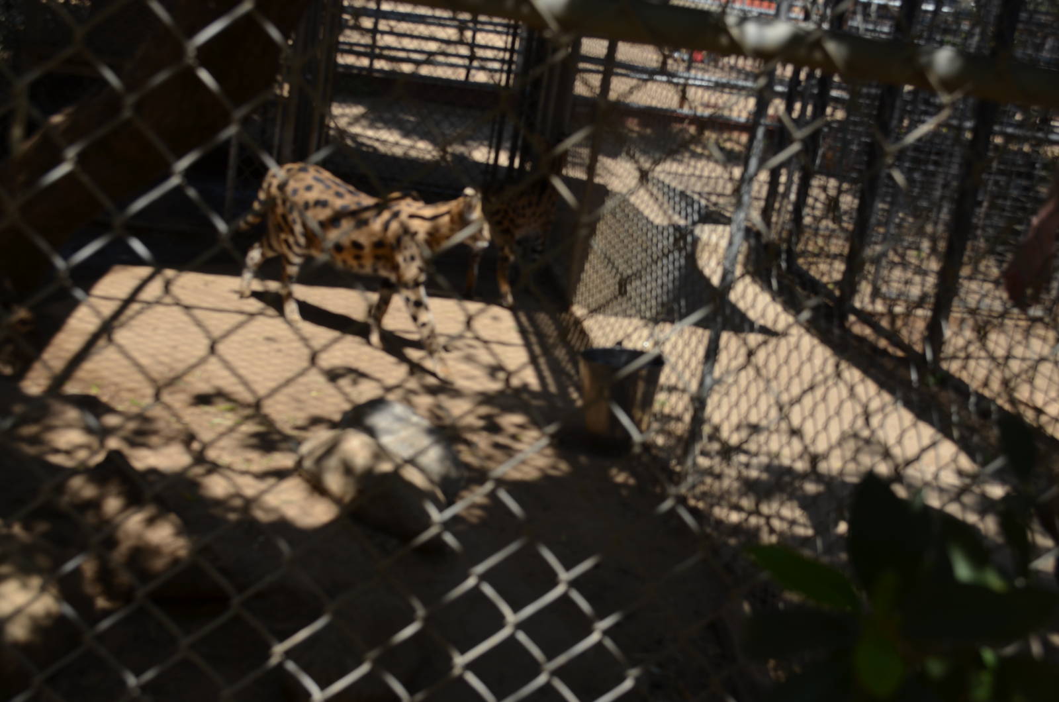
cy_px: 351
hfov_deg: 45.0
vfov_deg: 30.7
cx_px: 530
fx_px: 1277
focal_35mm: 44
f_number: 8
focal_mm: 29
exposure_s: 1/250
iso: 125
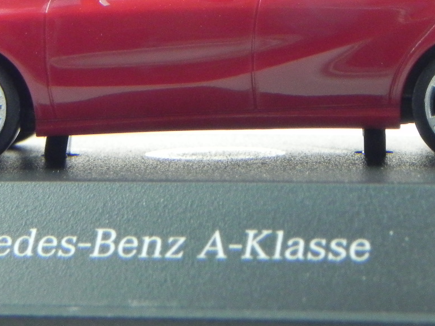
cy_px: 1
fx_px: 2739
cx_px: 205
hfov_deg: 9.1
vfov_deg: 6.8
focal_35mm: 218
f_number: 7.1
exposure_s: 1/19.1
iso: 400
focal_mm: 18.8
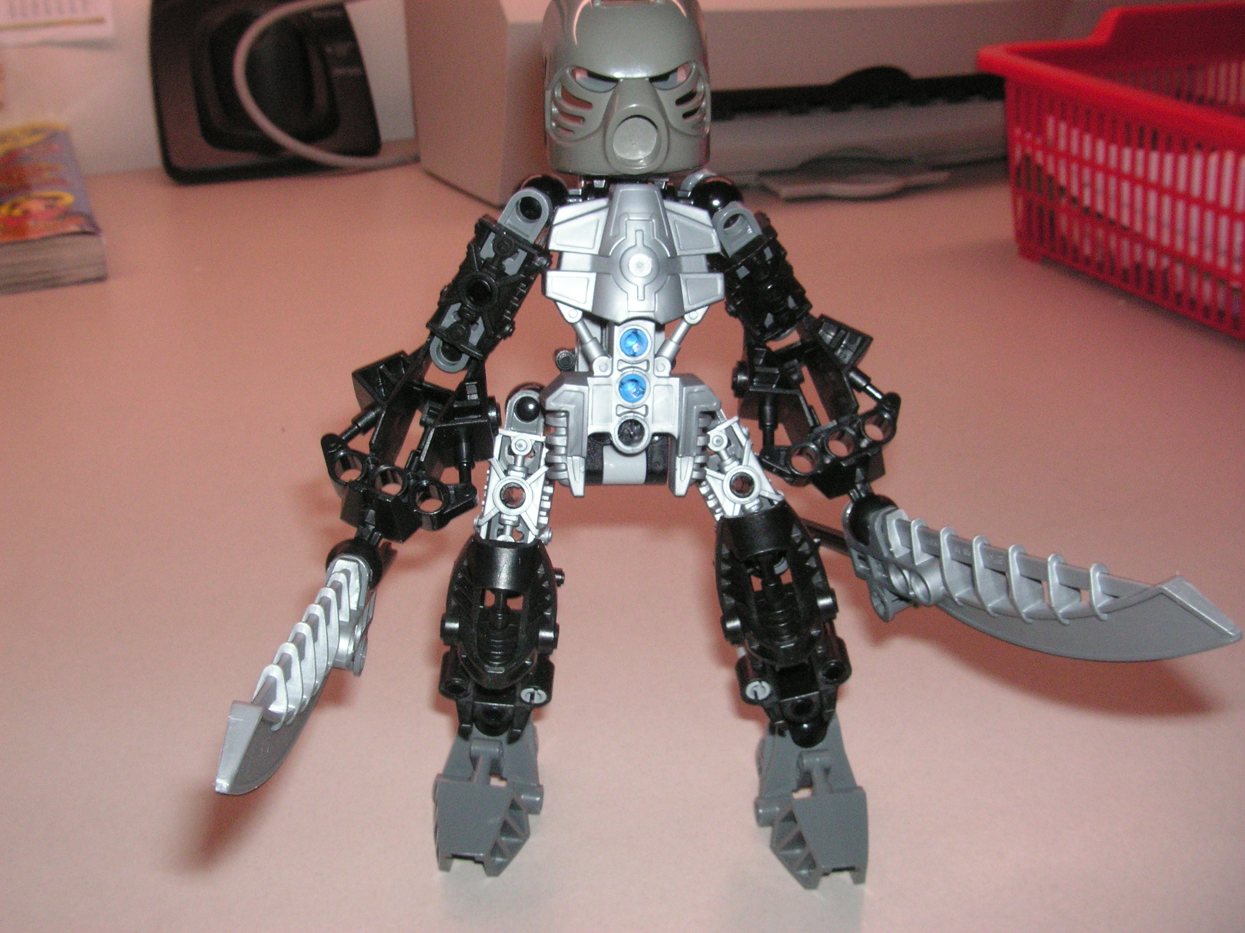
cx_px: 622
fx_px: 1367
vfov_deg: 37.7
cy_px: 466
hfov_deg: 49.0
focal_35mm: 38
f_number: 6.6
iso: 160
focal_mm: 6.3
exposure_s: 1/45
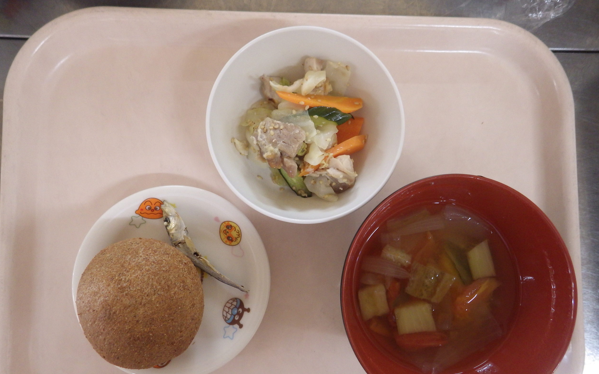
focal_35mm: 27
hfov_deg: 68.4
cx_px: 296
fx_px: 441
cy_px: 209
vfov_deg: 45.9
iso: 320
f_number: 2
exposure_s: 1/45
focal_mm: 4.5
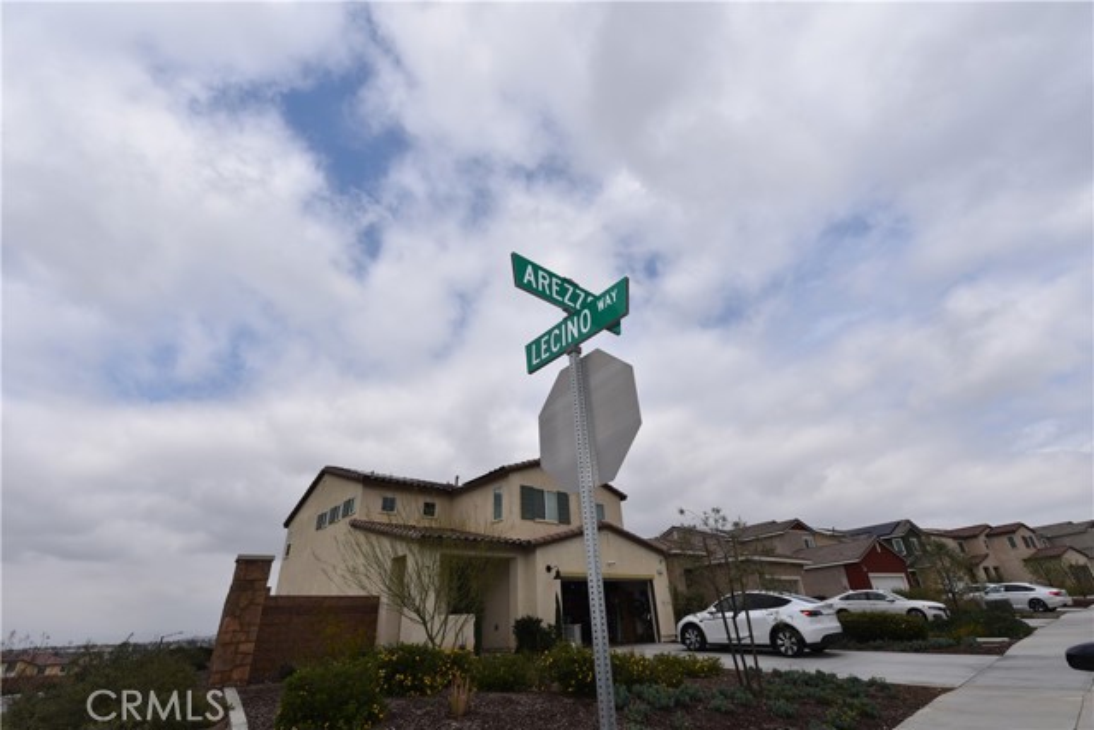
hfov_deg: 100.4
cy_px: 365
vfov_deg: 77.4
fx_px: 456
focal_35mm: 15
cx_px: 547
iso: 100
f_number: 13
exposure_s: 1/200
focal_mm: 15
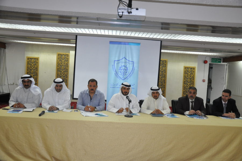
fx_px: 212
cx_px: 121
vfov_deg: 41.6
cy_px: 80
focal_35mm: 32
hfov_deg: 59.5
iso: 800
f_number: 4
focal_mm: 21
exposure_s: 1/60
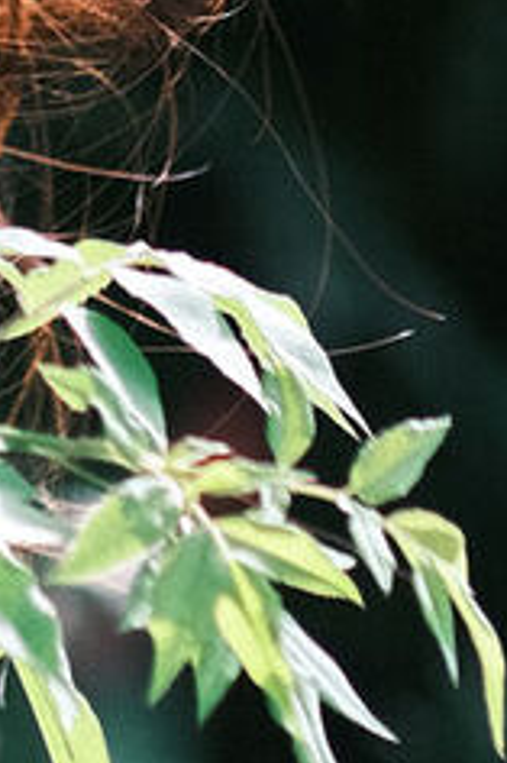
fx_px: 18066
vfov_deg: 2.4
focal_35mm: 854
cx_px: -1124
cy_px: -1602
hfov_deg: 1.6
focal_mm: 85
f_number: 2.5
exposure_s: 1/1000
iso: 250
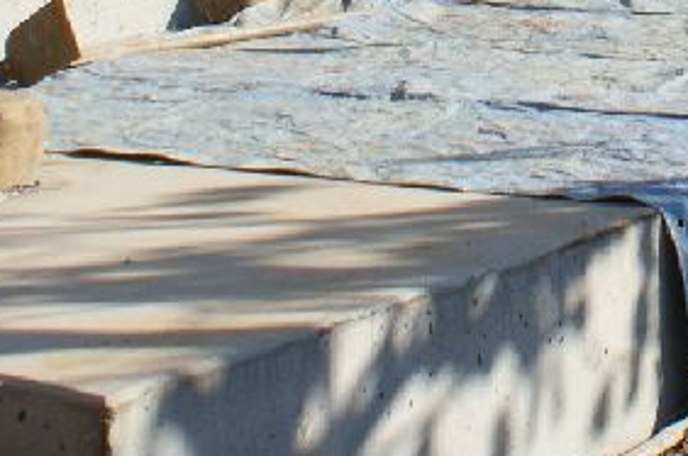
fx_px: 2557
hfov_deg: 14.9
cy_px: -522
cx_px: 773
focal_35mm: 134
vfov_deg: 9.4
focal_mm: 18
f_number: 10
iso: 100
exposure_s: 1/125
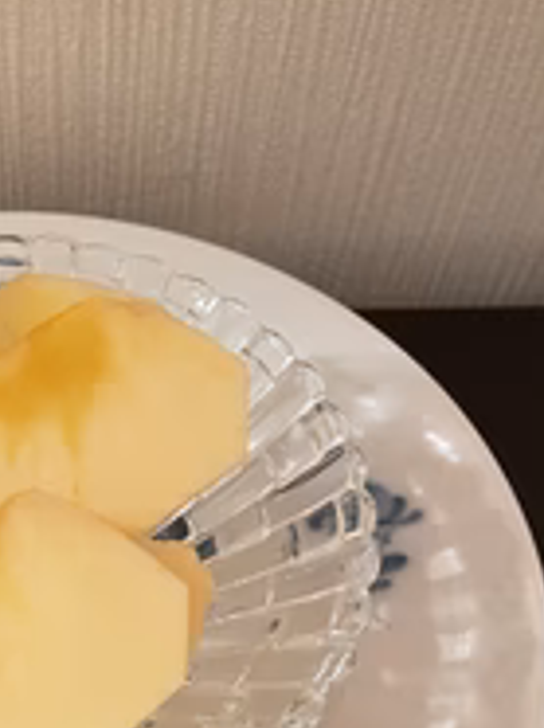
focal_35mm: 56
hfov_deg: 24.8
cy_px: 540
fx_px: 1176
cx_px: -8
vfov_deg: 33.7
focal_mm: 4.2
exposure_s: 1/50
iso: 500
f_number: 1.6
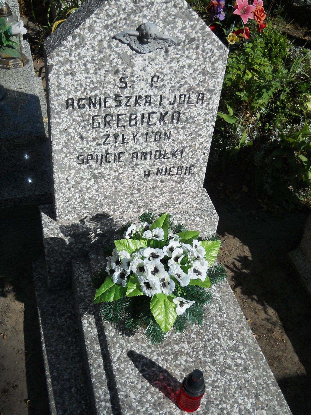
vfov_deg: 45.8
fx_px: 491
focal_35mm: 41
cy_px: 208
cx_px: 156
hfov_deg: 35.1
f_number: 5.5
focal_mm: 6.72
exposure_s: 1/500
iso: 80
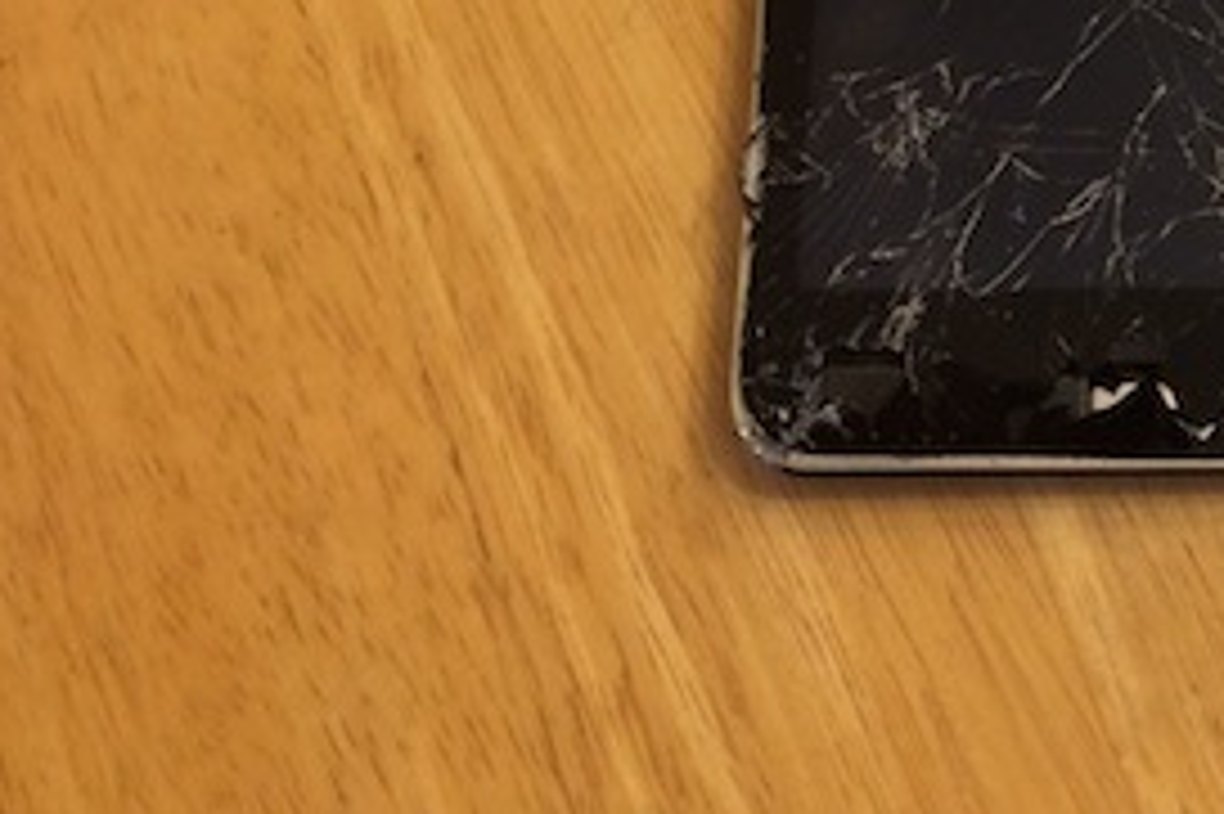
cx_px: 1354
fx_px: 2412
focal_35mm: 71
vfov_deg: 18.0
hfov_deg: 26.2
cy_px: -225
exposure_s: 1/30
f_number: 2.2
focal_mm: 4.15
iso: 100
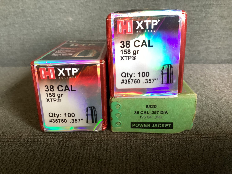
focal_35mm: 31
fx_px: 208
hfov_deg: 58.3
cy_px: 87
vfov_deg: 45.4
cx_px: 116
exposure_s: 1/50
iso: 160
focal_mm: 3.3
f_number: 2.4
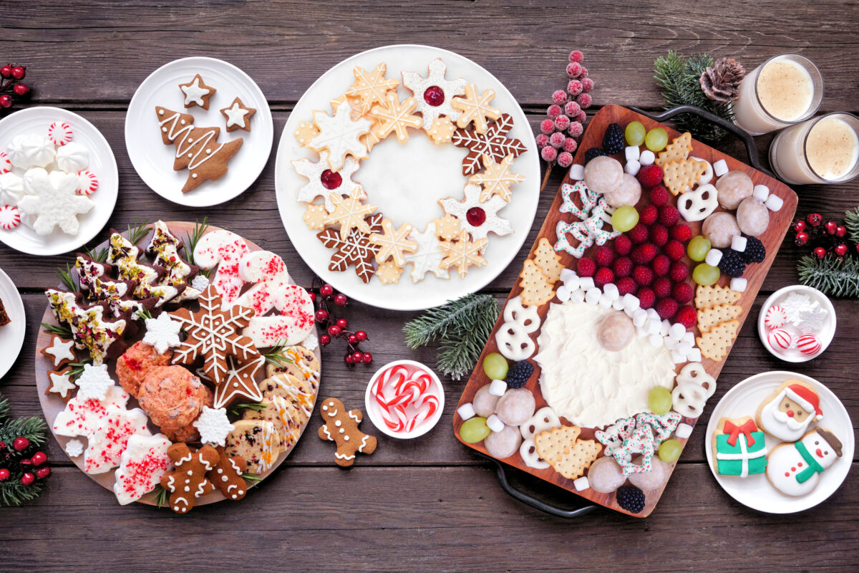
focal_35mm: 33
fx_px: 787
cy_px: 286
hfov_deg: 57.2
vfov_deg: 40.0
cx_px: 430
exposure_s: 4
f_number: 13
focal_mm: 22
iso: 100
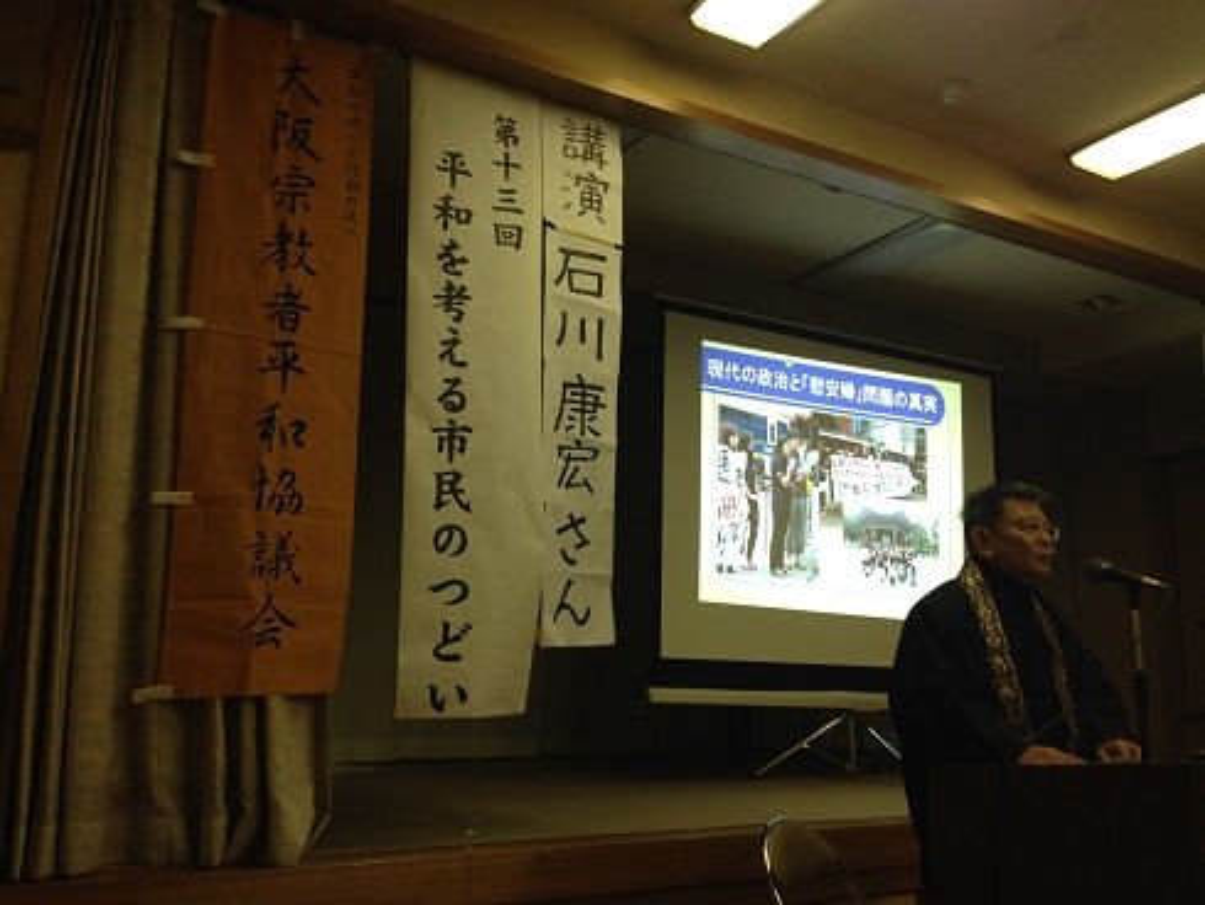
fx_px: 1149
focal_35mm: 33
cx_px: 602
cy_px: 452
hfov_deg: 55.3
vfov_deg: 43.0
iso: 64
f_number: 2.4
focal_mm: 4.12
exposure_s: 1/20
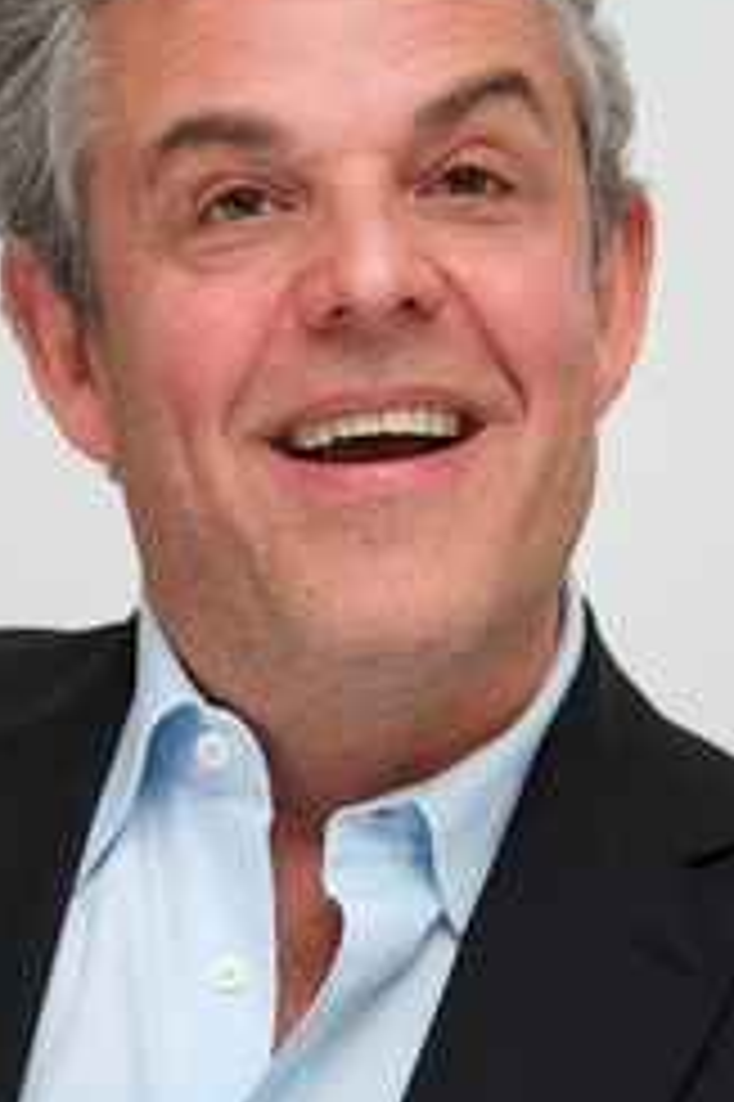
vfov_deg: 7.4
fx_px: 8514
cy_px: 400
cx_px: 365
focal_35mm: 278
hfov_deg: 4.9
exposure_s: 1/60
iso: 400
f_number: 5.6
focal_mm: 170
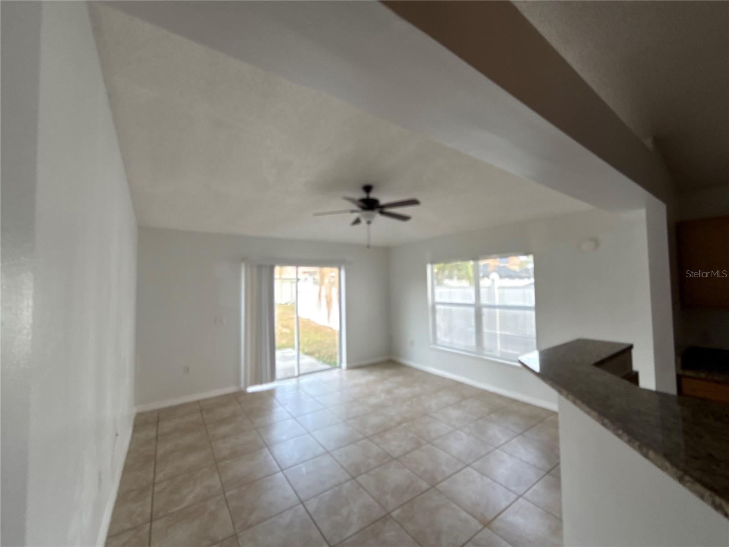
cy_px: 274
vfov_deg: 85.7
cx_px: 364
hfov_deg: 102.1
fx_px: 295
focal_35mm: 14
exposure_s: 1/101
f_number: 2.2
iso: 64
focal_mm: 2.22
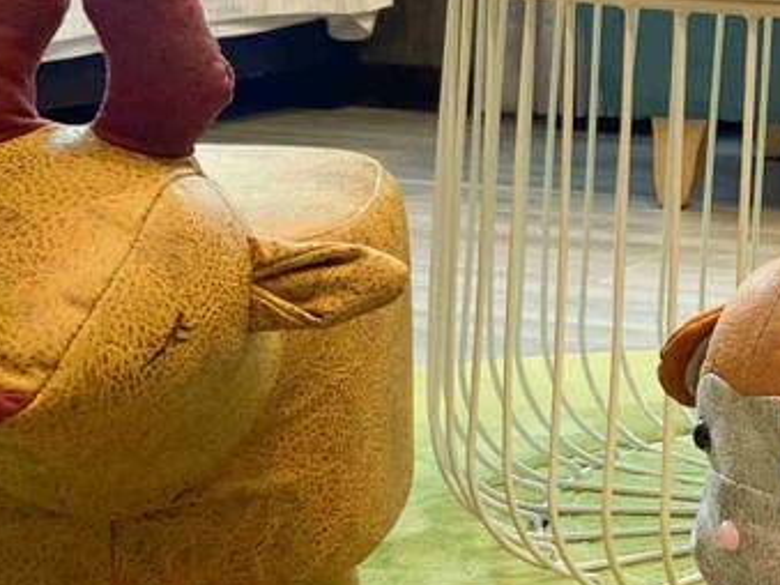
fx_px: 2072
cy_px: 216
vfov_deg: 16.0
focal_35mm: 92
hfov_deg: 20.5
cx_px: 828
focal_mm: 4.25
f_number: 1.8
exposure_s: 1/60
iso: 100
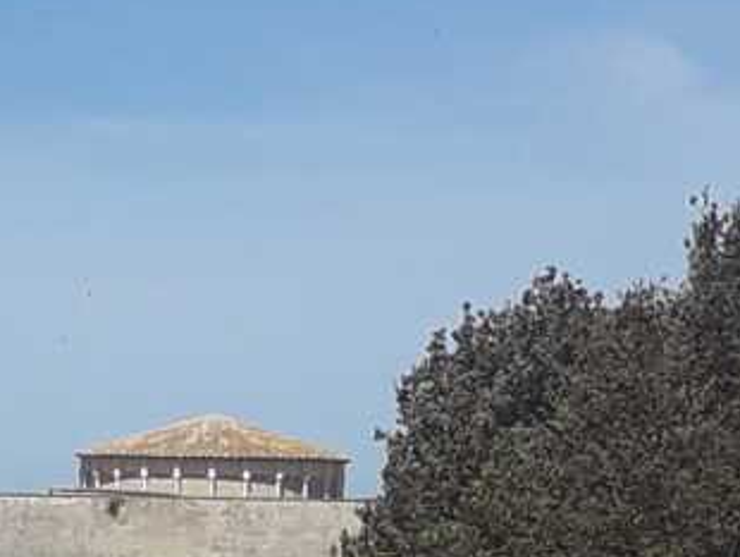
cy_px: 524
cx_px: -33
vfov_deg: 16.7
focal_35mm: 87
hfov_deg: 21.5
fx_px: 1861
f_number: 1.9
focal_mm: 3.6
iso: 40
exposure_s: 1/2660
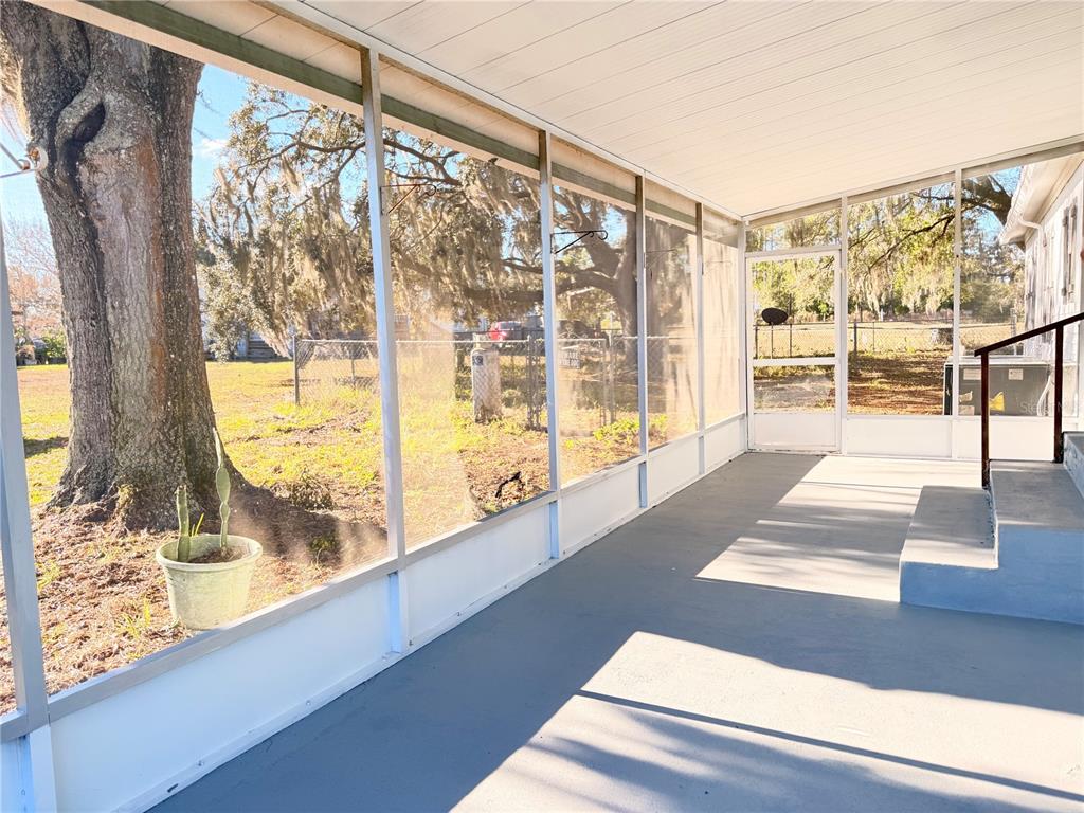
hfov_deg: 71.6
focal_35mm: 24
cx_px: 542
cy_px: 406
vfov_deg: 56.8
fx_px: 752
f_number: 1.78
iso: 80
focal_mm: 6.76
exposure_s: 1/267
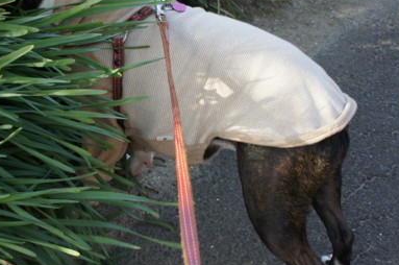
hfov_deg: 29.0
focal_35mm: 69
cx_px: 125
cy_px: 119
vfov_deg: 19.7
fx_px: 763
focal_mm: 22
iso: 200
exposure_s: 1/125
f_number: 6.3
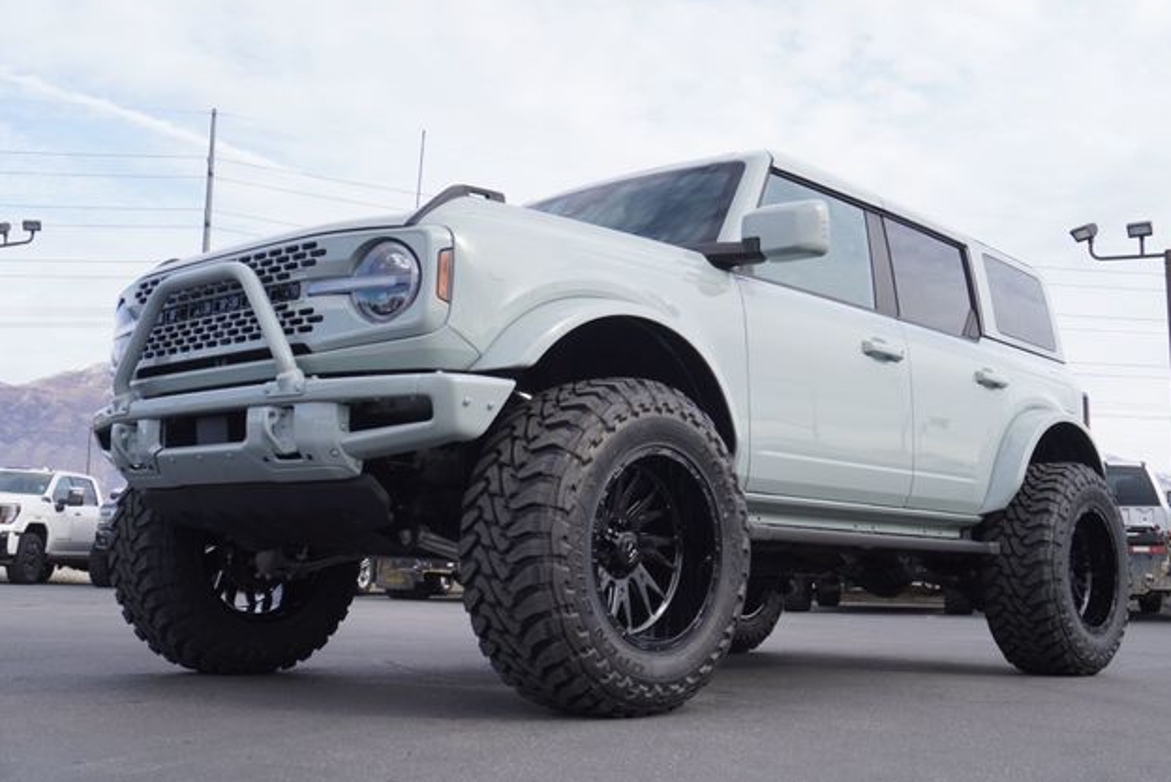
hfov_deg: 48.4
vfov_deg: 33.5
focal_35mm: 40
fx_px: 1302
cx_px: 597
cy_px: 384
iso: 100
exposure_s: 1/160
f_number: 6.3
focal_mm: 26
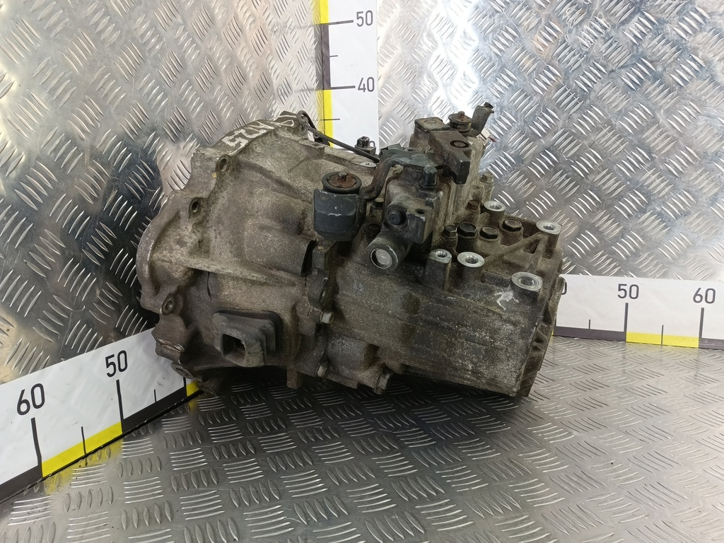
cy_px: 272
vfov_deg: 58.9
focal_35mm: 23
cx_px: 362
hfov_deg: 73.9
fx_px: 481
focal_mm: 4.11
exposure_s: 1/50
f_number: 1.6
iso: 130
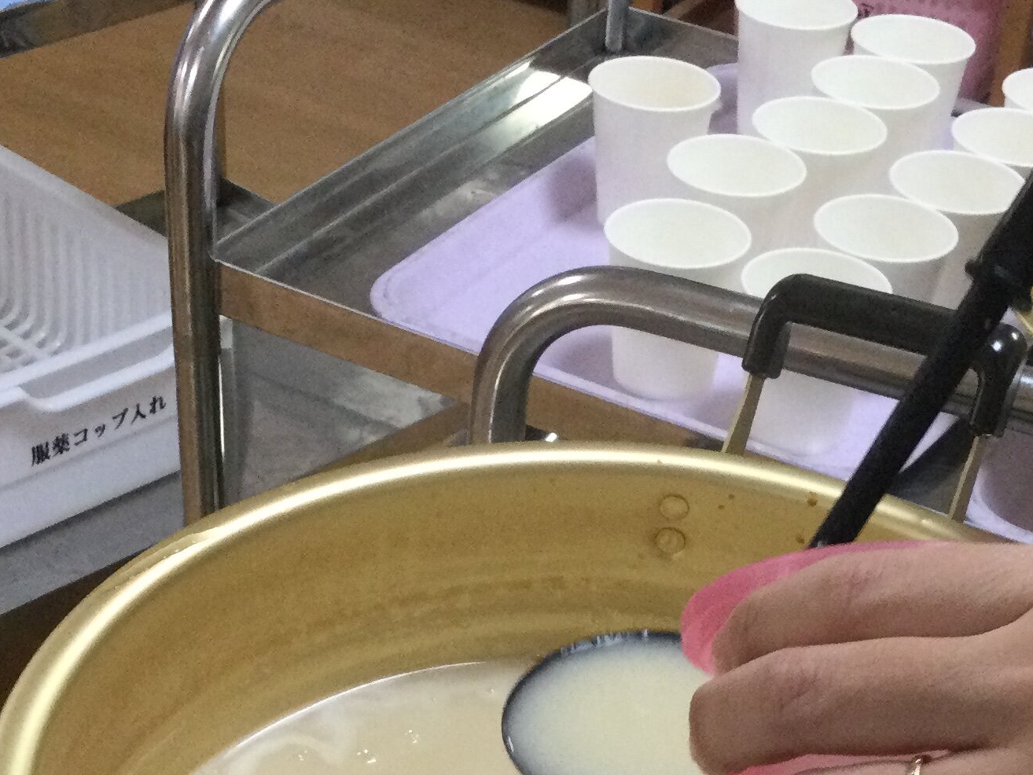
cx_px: 596
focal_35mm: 77
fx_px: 2298
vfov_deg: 18.5
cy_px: 818
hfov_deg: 25.3
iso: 100
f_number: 2.4
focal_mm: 3.3
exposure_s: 1/30
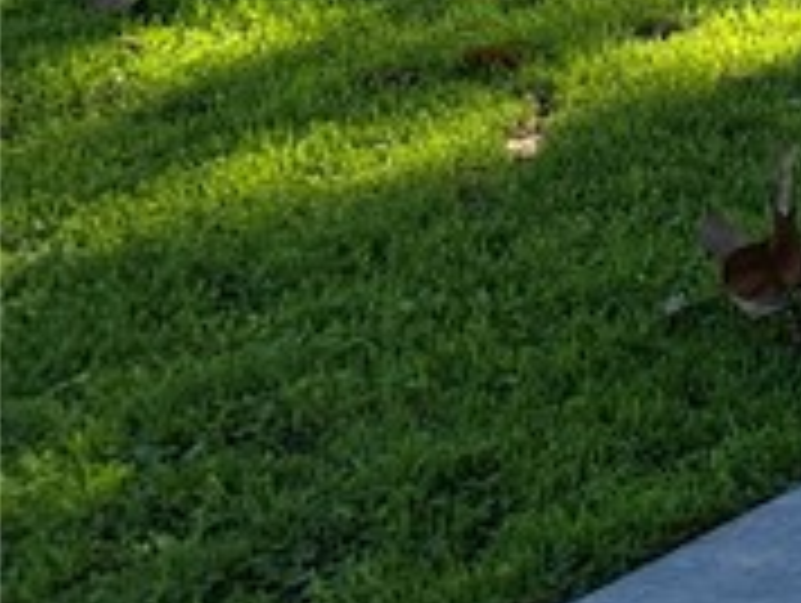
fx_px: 3198
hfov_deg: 10.6
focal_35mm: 138
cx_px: 2300
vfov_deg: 10.2
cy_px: -436
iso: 80
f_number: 1.78
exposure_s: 1/1131
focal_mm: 6.86
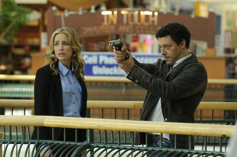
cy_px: 78
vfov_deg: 5.7
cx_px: 118
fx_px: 1577
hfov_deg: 8.6
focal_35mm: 240
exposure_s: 1/320
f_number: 5.6
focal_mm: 160
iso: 1000
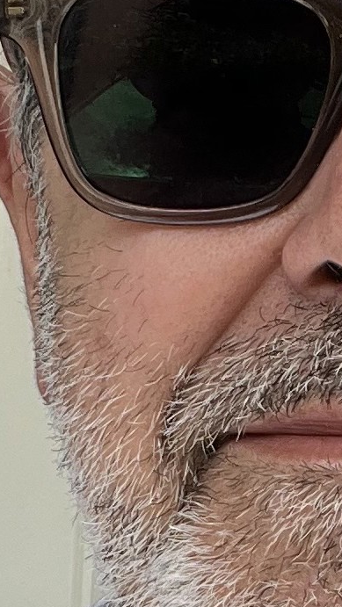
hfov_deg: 8.3
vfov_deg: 14.6
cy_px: 522
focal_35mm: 146
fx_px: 2352
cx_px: 311
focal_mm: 2.71
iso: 32
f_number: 2.2
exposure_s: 1/299
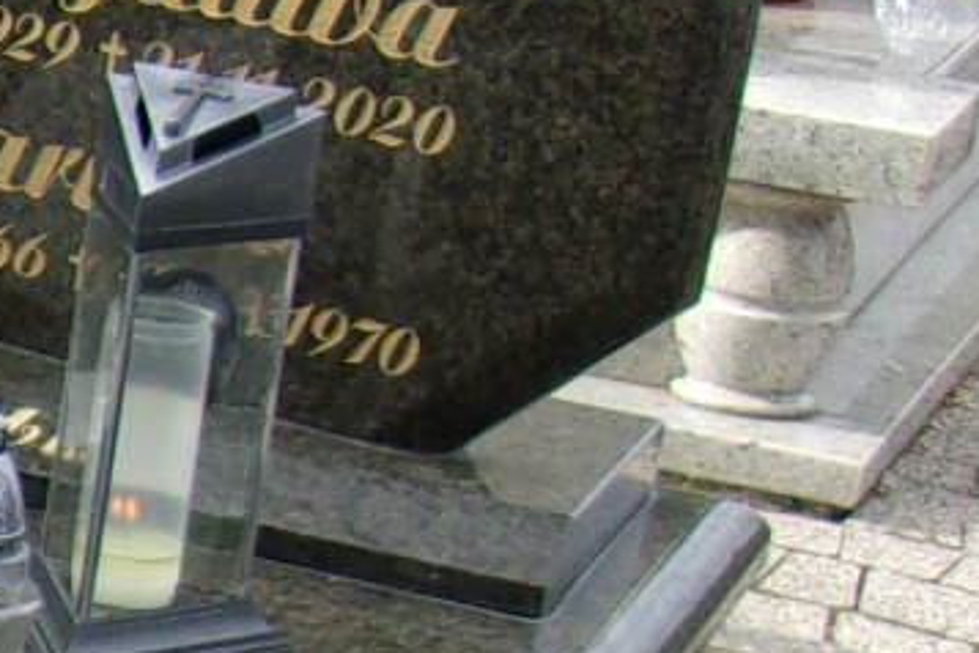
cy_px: 711
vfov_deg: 8.5
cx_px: -1116
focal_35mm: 161
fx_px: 4378
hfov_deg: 11.3
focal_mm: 4.9
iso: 80
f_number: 3
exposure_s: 1/340
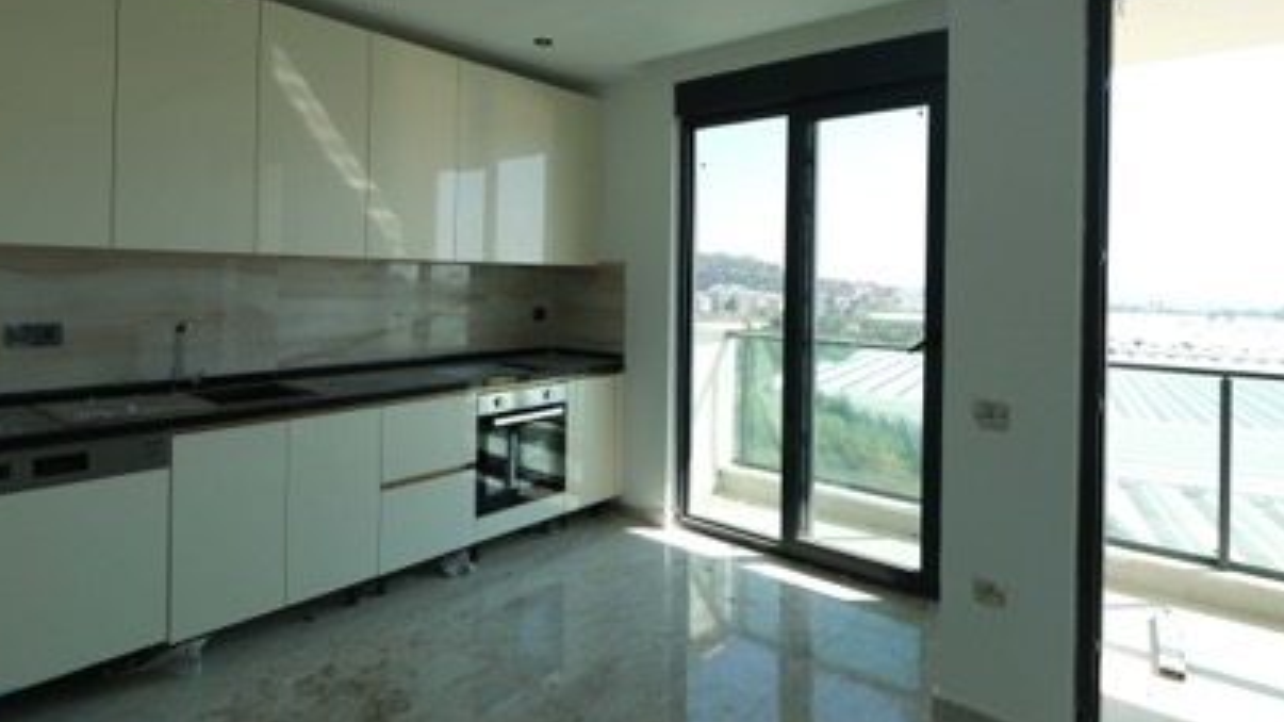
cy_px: 283
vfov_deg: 55.4
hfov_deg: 86.6
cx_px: 636
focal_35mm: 20
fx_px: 681
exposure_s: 1/250
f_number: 4
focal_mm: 8
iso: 125
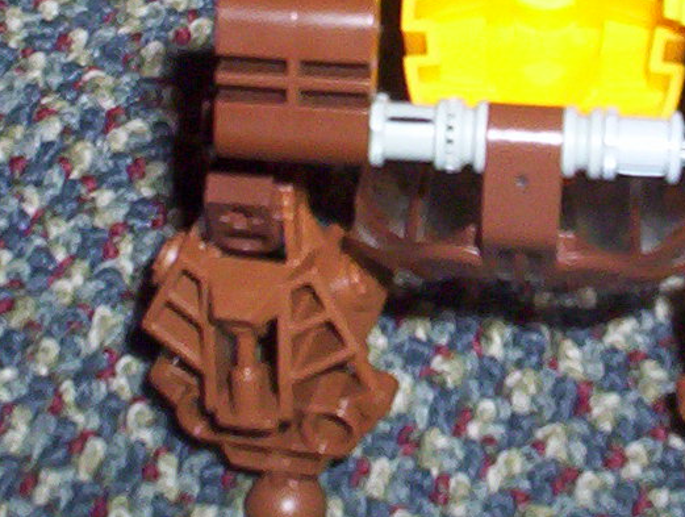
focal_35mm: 119
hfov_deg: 16.5
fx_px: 2360
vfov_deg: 12.3
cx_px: 398
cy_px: -26
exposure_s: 1/60
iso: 140
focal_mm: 4.99
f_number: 4.5
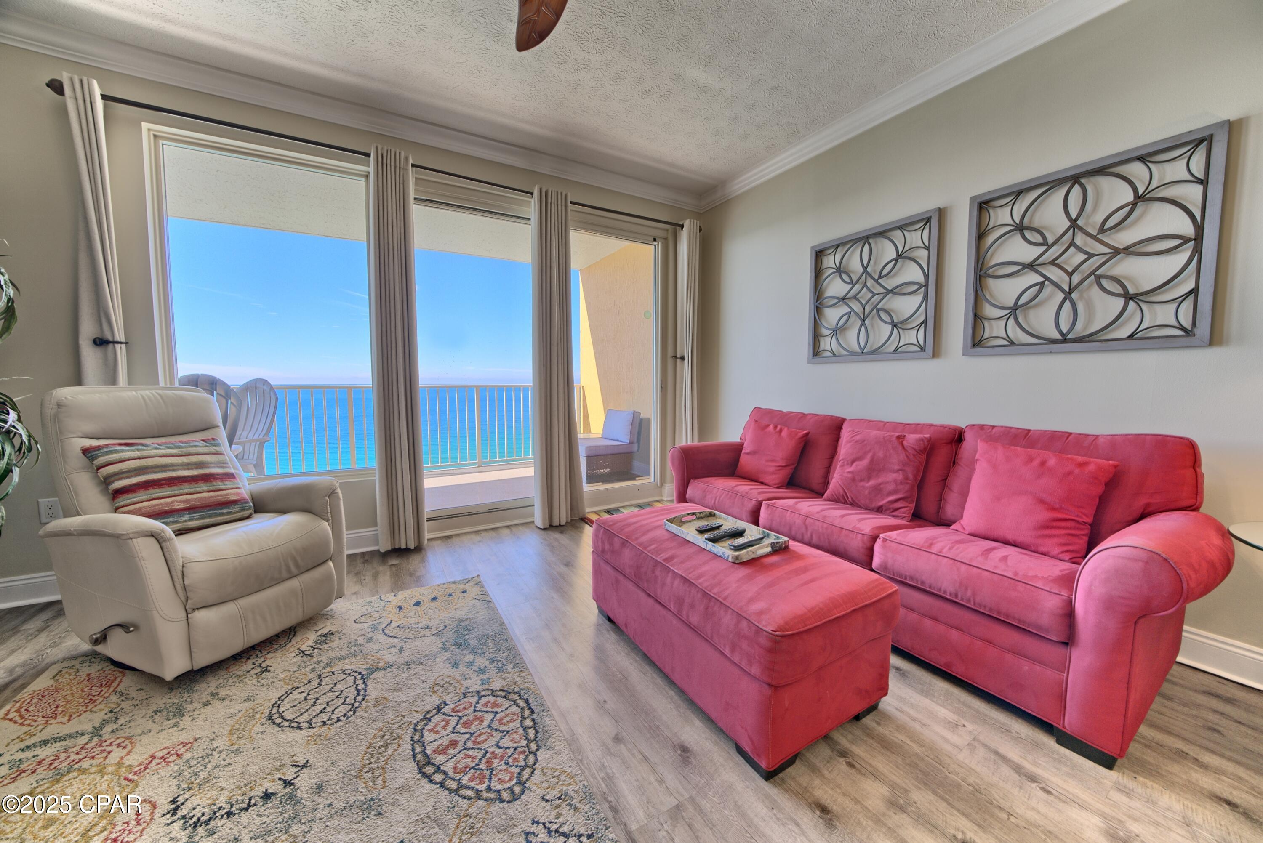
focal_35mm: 12
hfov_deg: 112.6
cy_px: 422
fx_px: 421
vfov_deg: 90.1
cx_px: 632
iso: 500
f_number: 8
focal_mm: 12
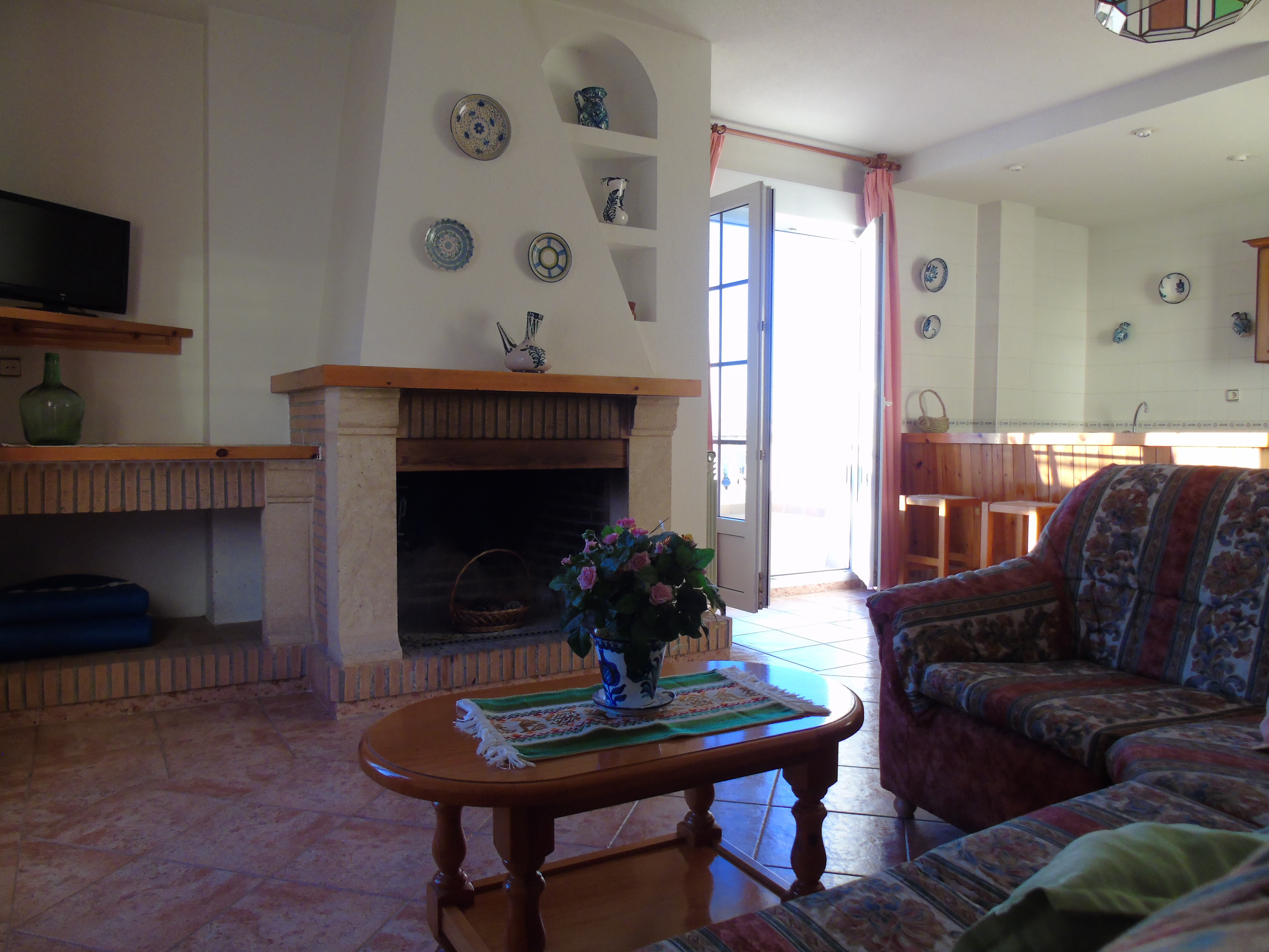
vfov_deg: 54.9
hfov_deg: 69.4
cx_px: 634
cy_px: 476
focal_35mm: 25
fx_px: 916
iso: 200
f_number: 3.4
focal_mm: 4.4
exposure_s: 1/30
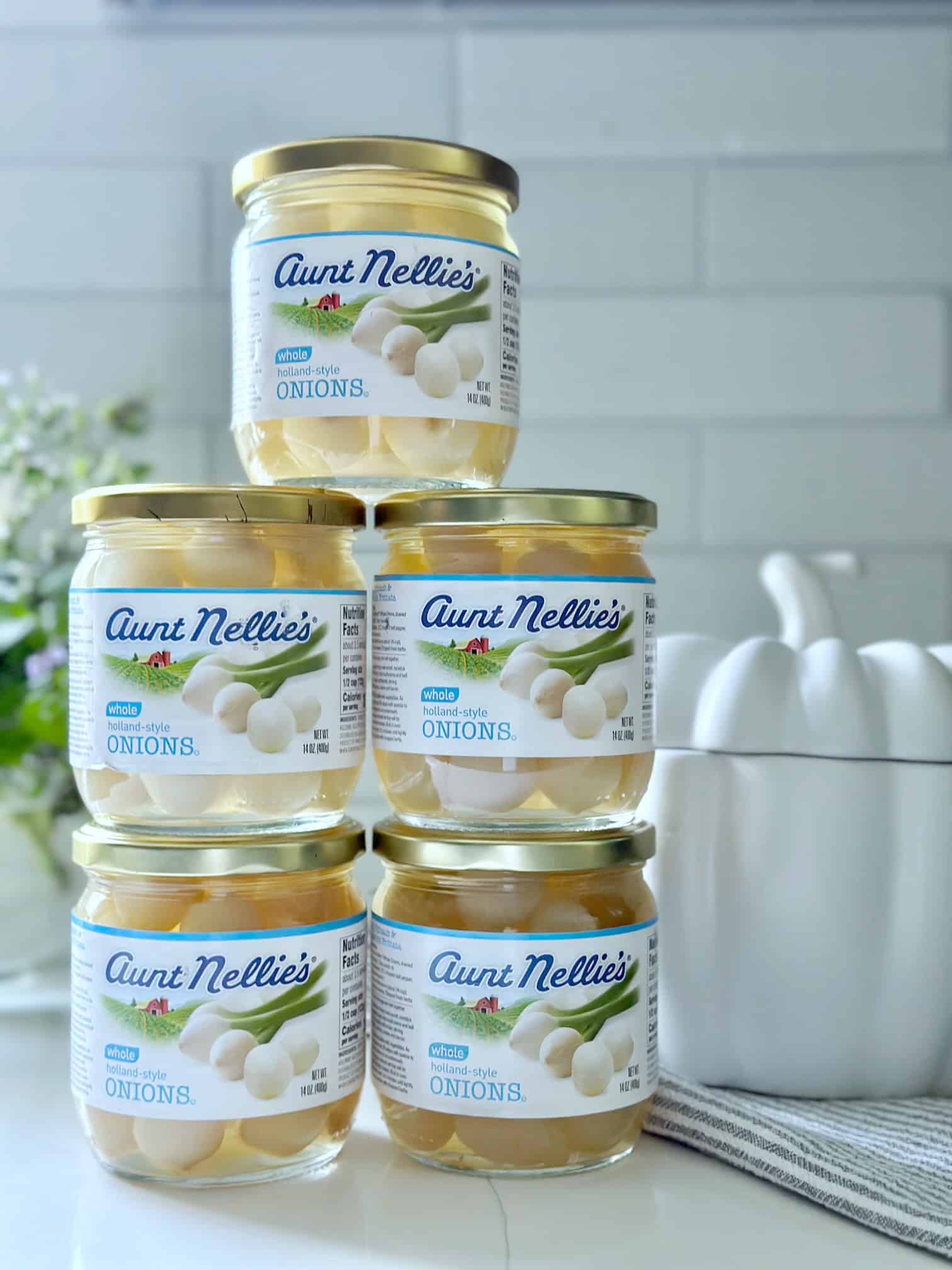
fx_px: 1760
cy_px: 635
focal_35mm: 48
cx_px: 476
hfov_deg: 30.3
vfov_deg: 39.7
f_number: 1.8
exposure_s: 1/60
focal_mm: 6.9
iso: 250
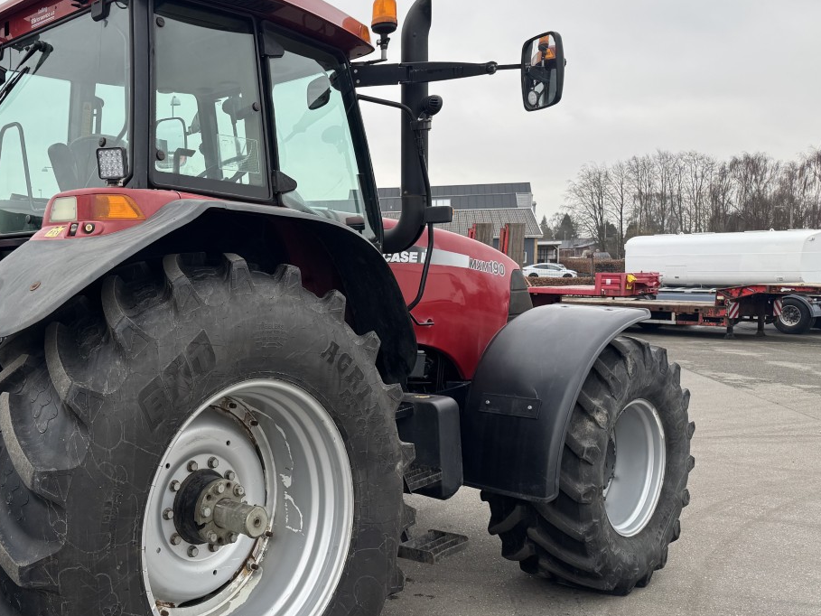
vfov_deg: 37.7
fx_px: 901
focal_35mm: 38
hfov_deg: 46.9
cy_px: 322
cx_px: 189
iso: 80
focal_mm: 6.76
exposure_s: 1/379
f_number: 1.78
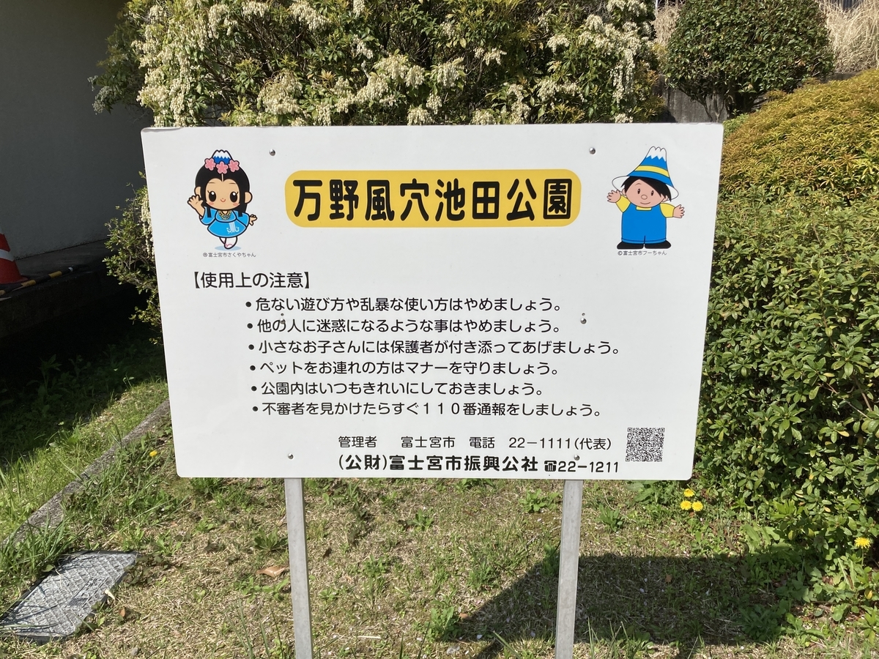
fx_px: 711
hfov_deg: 63.4
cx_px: 440
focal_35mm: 28
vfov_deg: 49.7
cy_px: 330
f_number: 1.8
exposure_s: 1/4425
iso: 25
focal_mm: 3.99
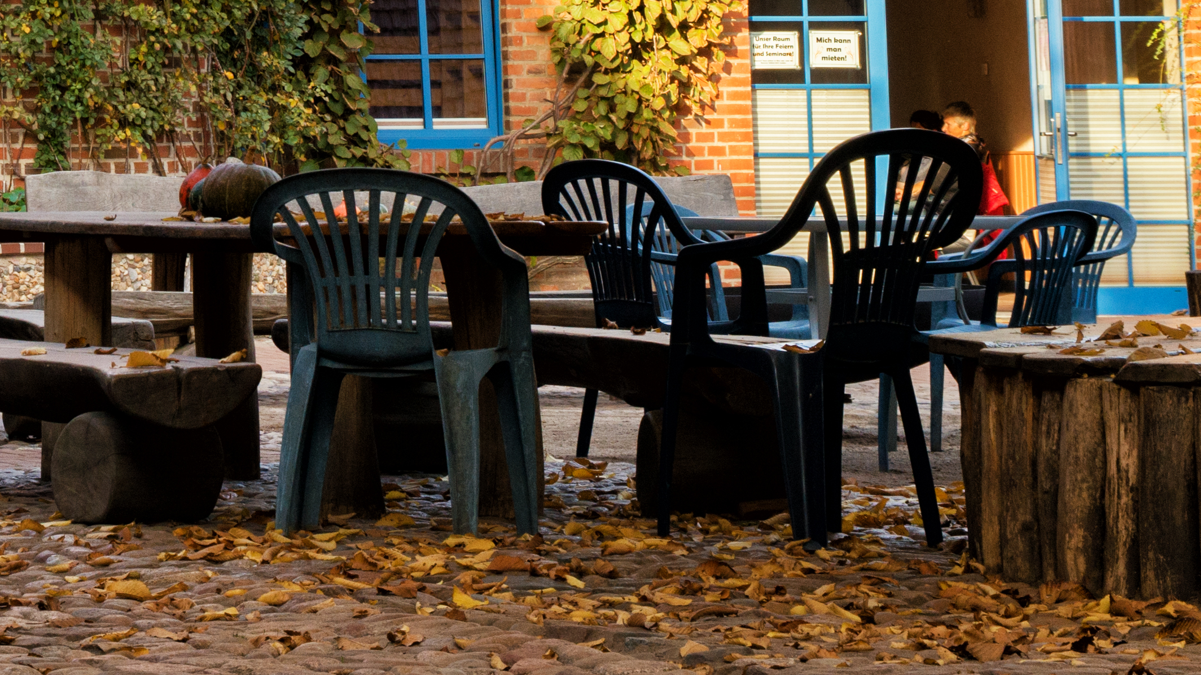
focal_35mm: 174
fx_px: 5541
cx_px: -209
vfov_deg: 6.7
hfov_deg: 12.1
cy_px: -685
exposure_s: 1/80
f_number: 11
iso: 500
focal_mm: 48
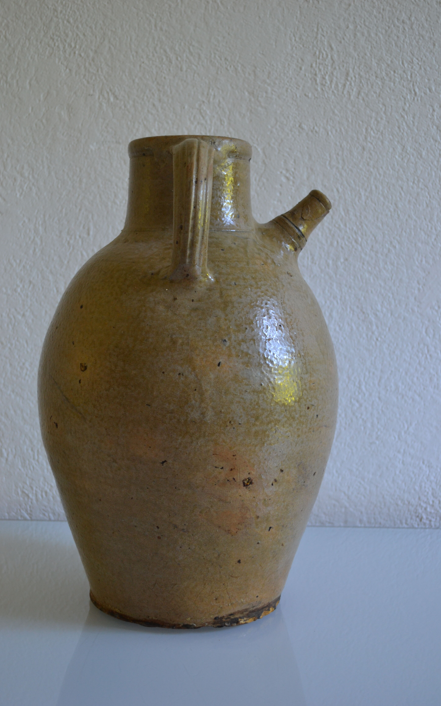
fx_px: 942
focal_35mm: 49
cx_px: 210
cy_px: 353
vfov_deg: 41.1
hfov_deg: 26.3
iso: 400
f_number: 4.8
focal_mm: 32
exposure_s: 1/25
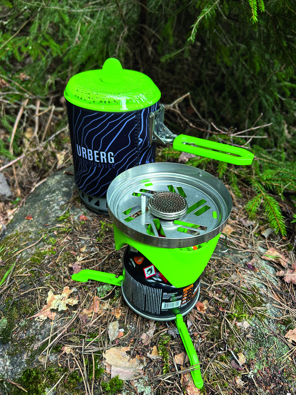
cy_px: 198
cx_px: 148
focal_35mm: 26
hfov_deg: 53.1
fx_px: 296
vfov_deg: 67.3
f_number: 1.5
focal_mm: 5.7
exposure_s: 1/120
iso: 80
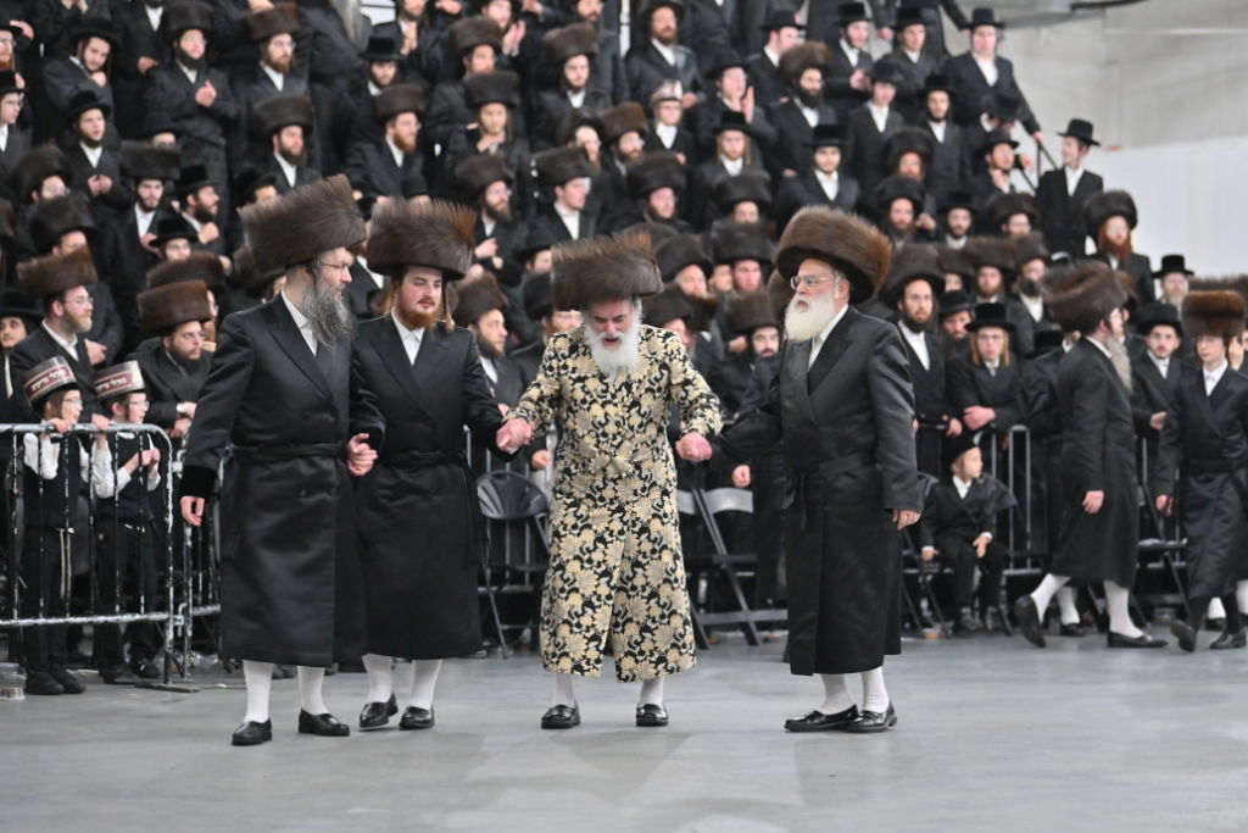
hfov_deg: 19.5
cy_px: 416
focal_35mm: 105
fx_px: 3640
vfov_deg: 13.0
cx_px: 624
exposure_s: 1/200
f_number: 2.8
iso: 800
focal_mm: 105
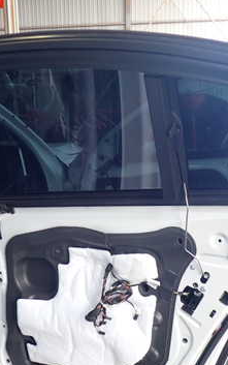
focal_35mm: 54
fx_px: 536
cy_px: 221
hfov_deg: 24.0
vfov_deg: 37.4
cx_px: 126
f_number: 2.3
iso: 160
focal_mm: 5.4
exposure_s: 1/125
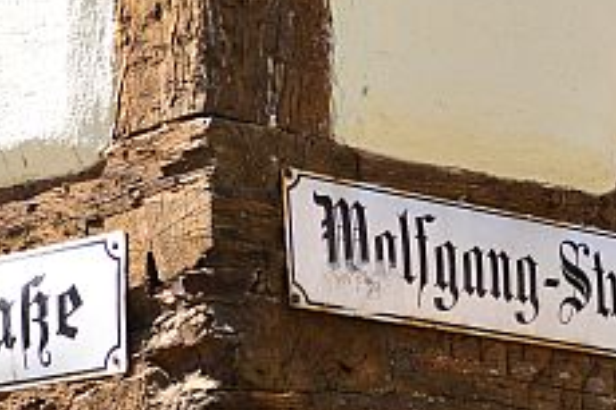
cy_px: 289
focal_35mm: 214
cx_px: 450
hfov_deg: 9.6
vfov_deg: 6.4
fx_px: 3659
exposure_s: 1/4000
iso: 900
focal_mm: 70
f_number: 3.5
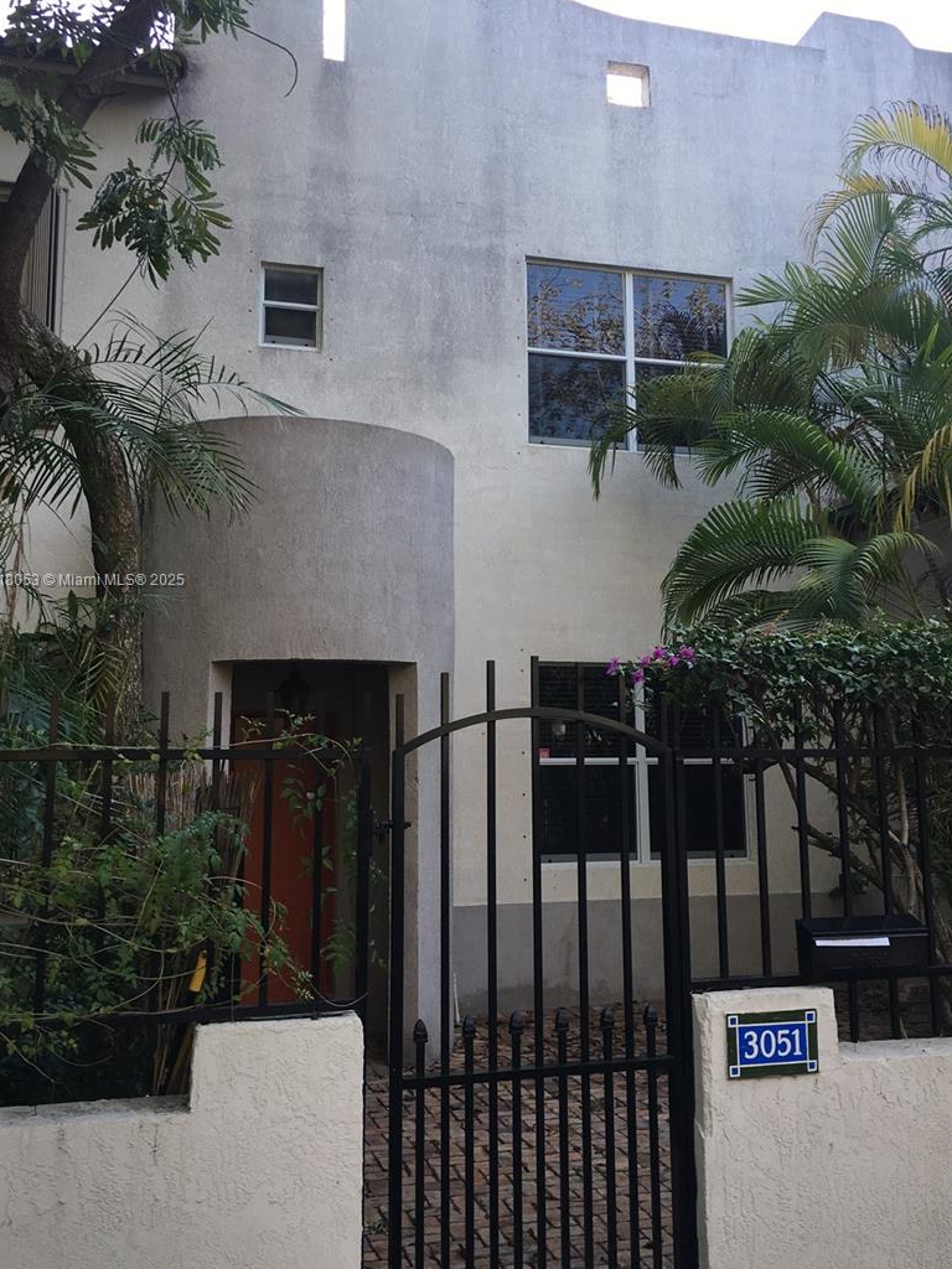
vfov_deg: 53.9
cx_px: 516
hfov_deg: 41.8
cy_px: 581
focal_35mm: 34
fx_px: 1247
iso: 25
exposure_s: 1/120
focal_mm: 4.15
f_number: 2.2
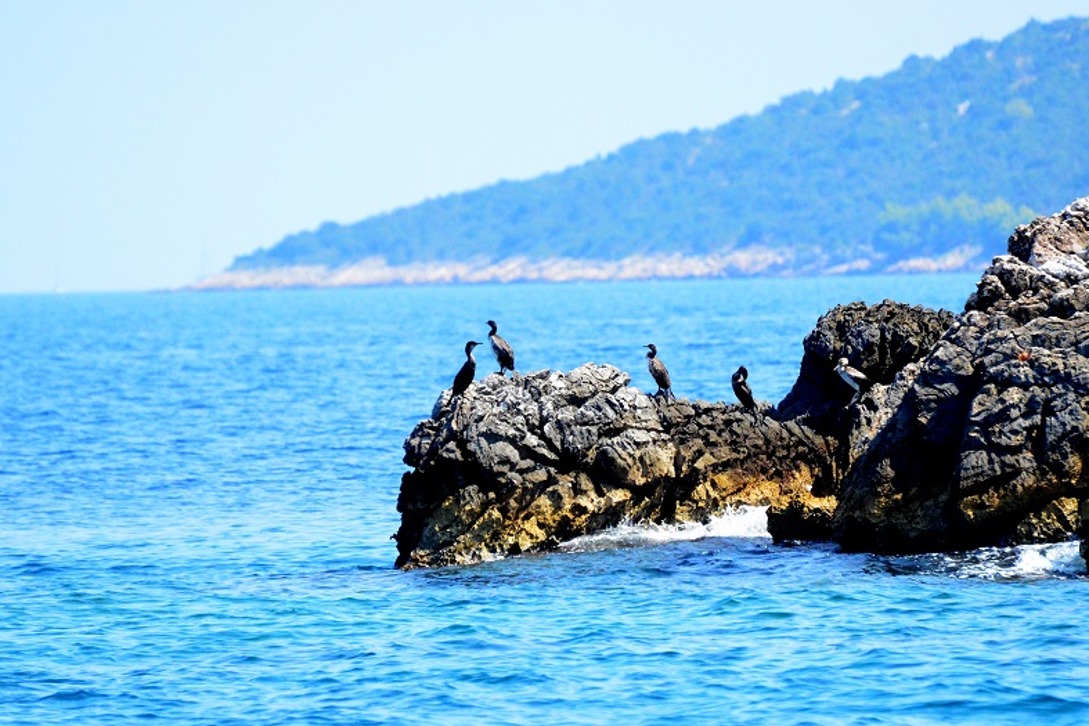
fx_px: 15520
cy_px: 344
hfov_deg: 4.0
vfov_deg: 2.7
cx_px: 604
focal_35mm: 513
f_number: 5.6
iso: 3200
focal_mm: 270
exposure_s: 1/8000
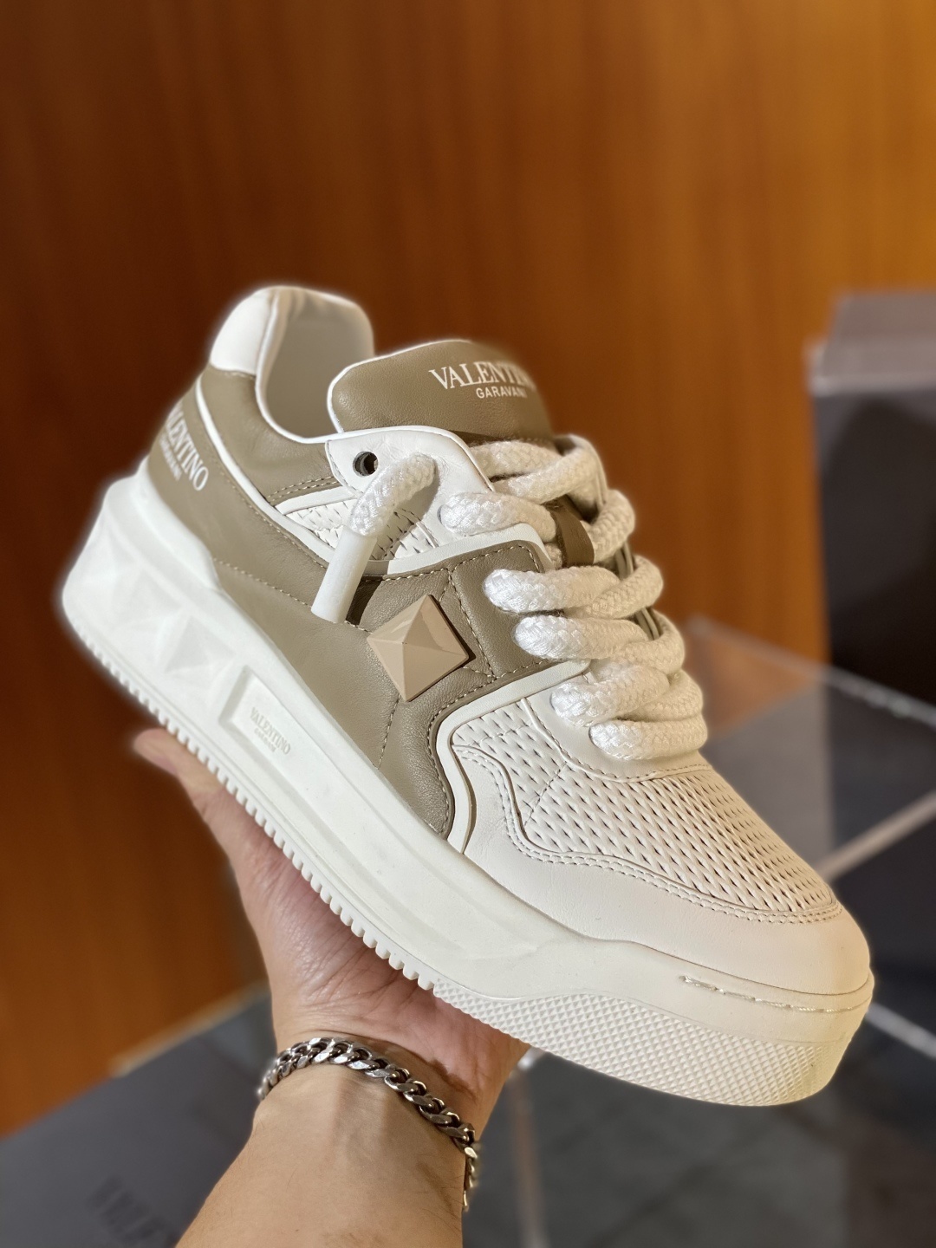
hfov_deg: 28.0
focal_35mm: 52
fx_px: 1875
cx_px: 468
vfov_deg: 36.8
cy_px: 624
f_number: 2
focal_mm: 6
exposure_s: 1/100
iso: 64
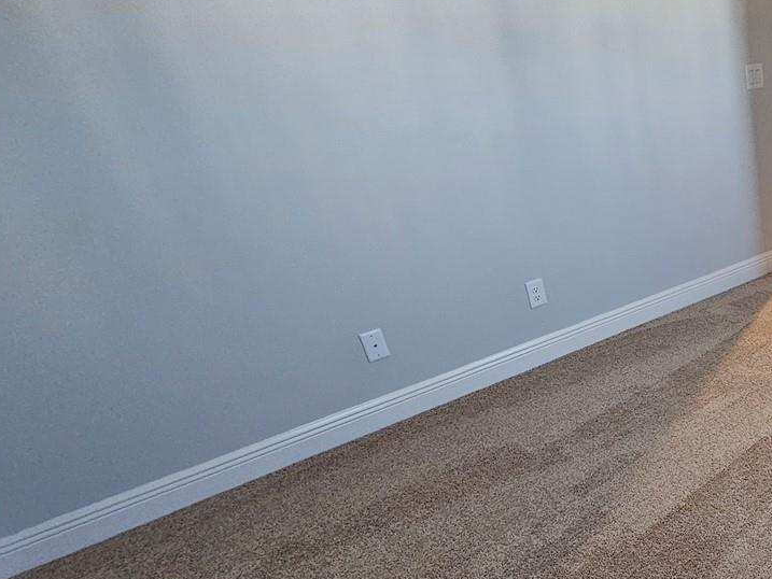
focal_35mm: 29
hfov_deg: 45.8
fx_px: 647
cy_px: 354
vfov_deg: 47.9
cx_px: 852
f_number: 2.2
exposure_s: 1/60
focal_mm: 2.2
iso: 400
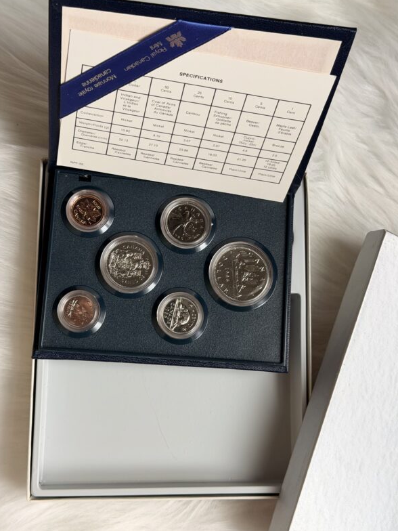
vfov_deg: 38.9
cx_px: 196
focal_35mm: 49
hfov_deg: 29.7
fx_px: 751
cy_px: 263
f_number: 1.78
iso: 200
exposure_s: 1/60
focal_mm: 6.76
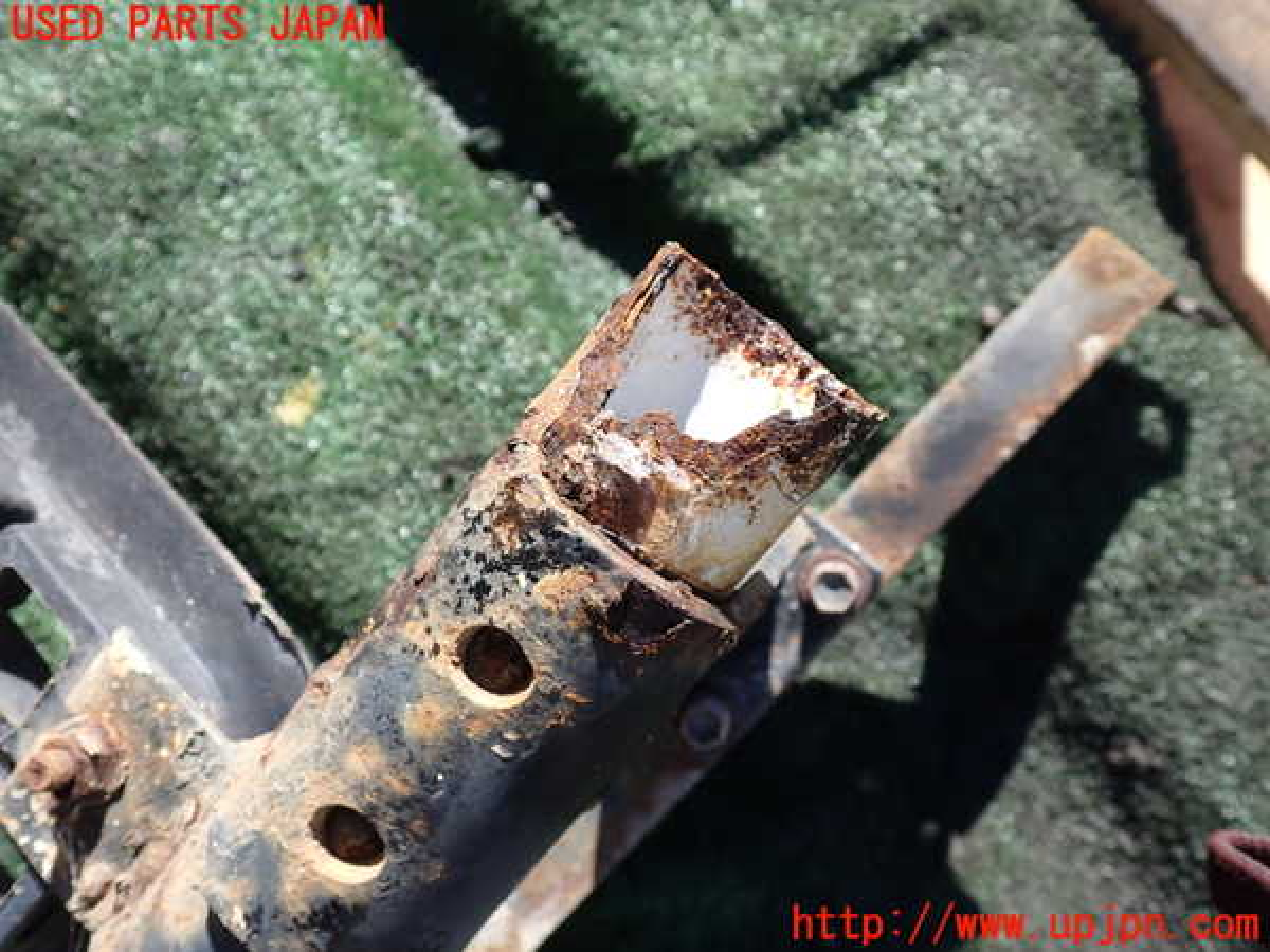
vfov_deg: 46.8
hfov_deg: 60.0
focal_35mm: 30
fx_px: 1101
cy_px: 476
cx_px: 635
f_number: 3.2
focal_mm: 5.4
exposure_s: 1/400
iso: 100
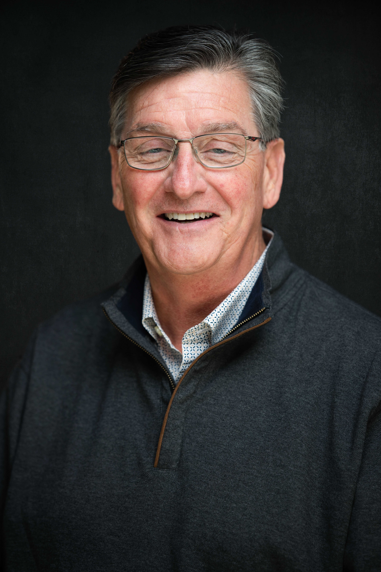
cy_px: 286
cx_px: 190
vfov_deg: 23.9
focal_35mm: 85
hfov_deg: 16.1
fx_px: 1349
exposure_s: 1/200
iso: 100
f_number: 2.8
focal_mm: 85
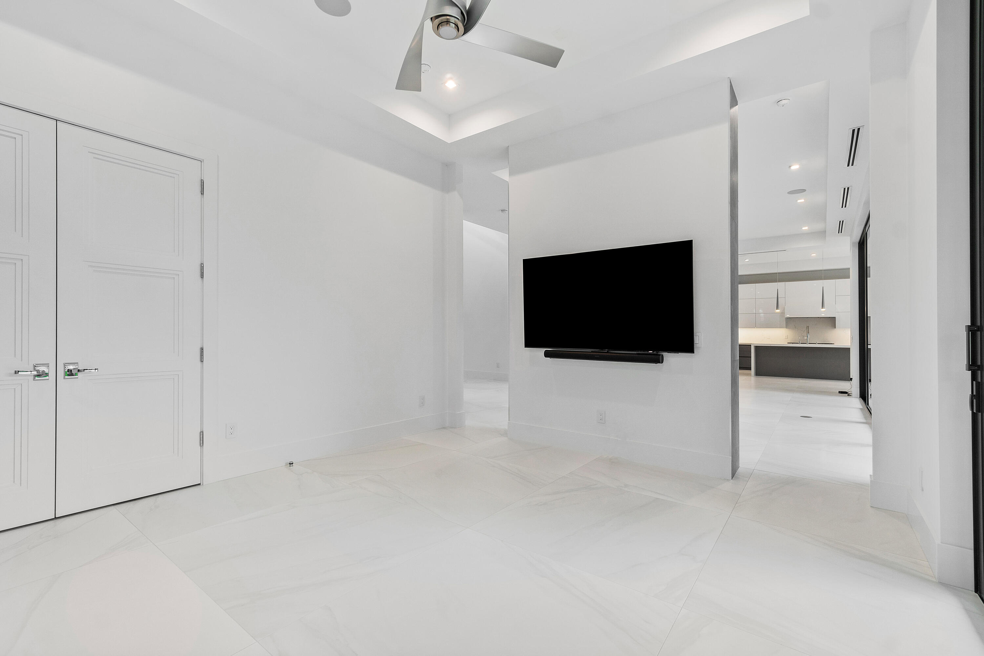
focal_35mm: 15
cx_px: 492
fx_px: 410
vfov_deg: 77.3
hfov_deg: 100.4
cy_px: 328
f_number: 8
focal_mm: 10
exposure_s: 1/3
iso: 160
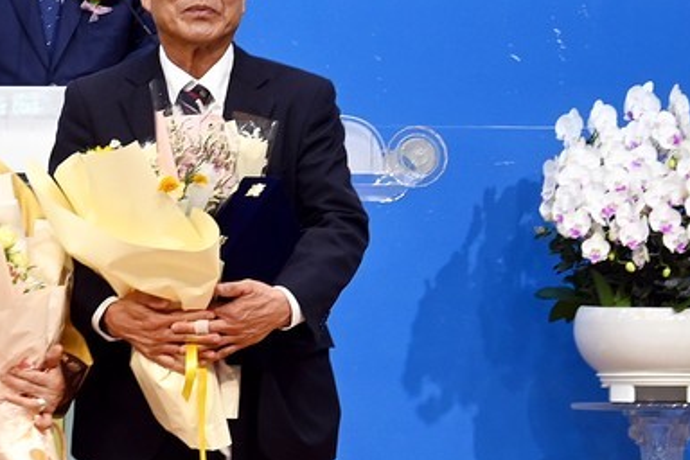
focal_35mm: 210
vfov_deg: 6.5
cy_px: 227
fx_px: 4025
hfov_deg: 9.7
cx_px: -16
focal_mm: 42
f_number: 5.6
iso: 500
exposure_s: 1/60
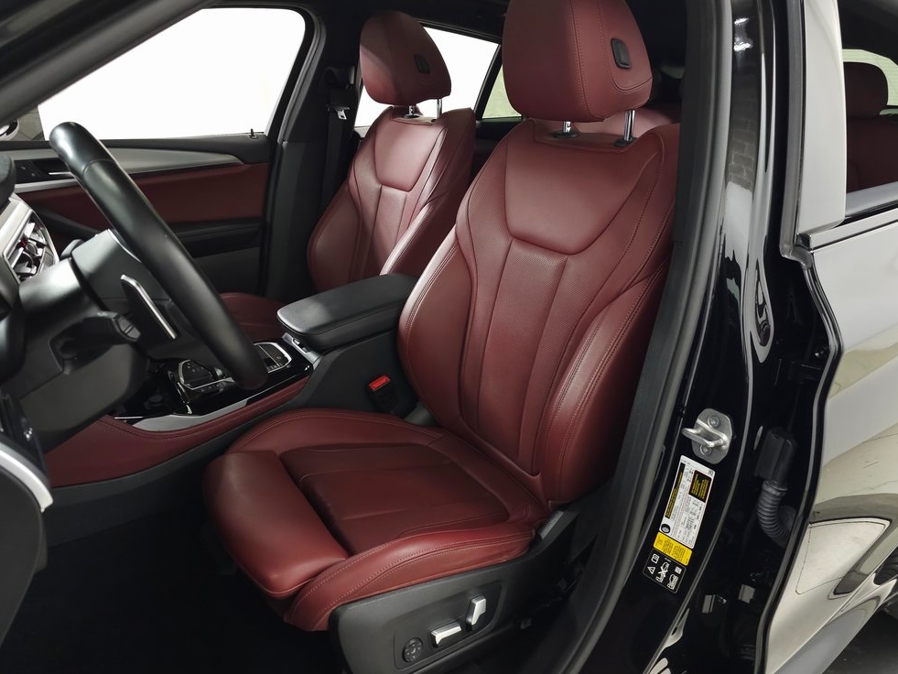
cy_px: 337
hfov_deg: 71.6
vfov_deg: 56.8
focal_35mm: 24
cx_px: 464
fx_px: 623
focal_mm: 6.3
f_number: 1.7
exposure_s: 1/60
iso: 160
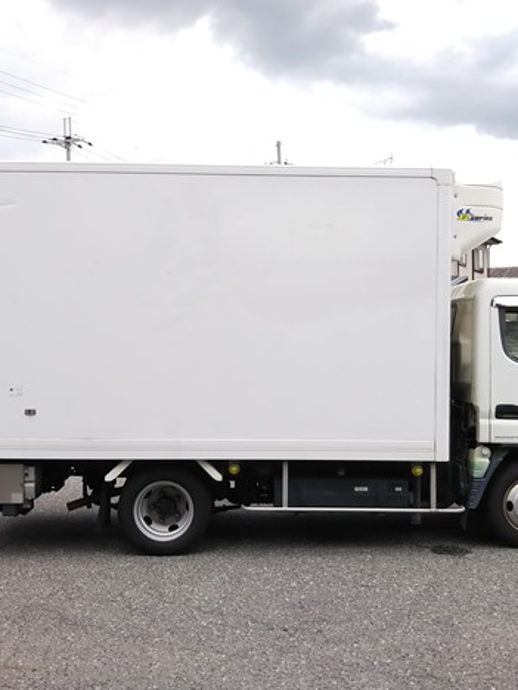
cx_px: 279
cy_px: 348
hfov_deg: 35.1
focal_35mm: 41
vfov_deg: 45.8
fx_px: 818
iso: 20
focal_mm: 4
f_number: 2.2
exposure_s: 1/468
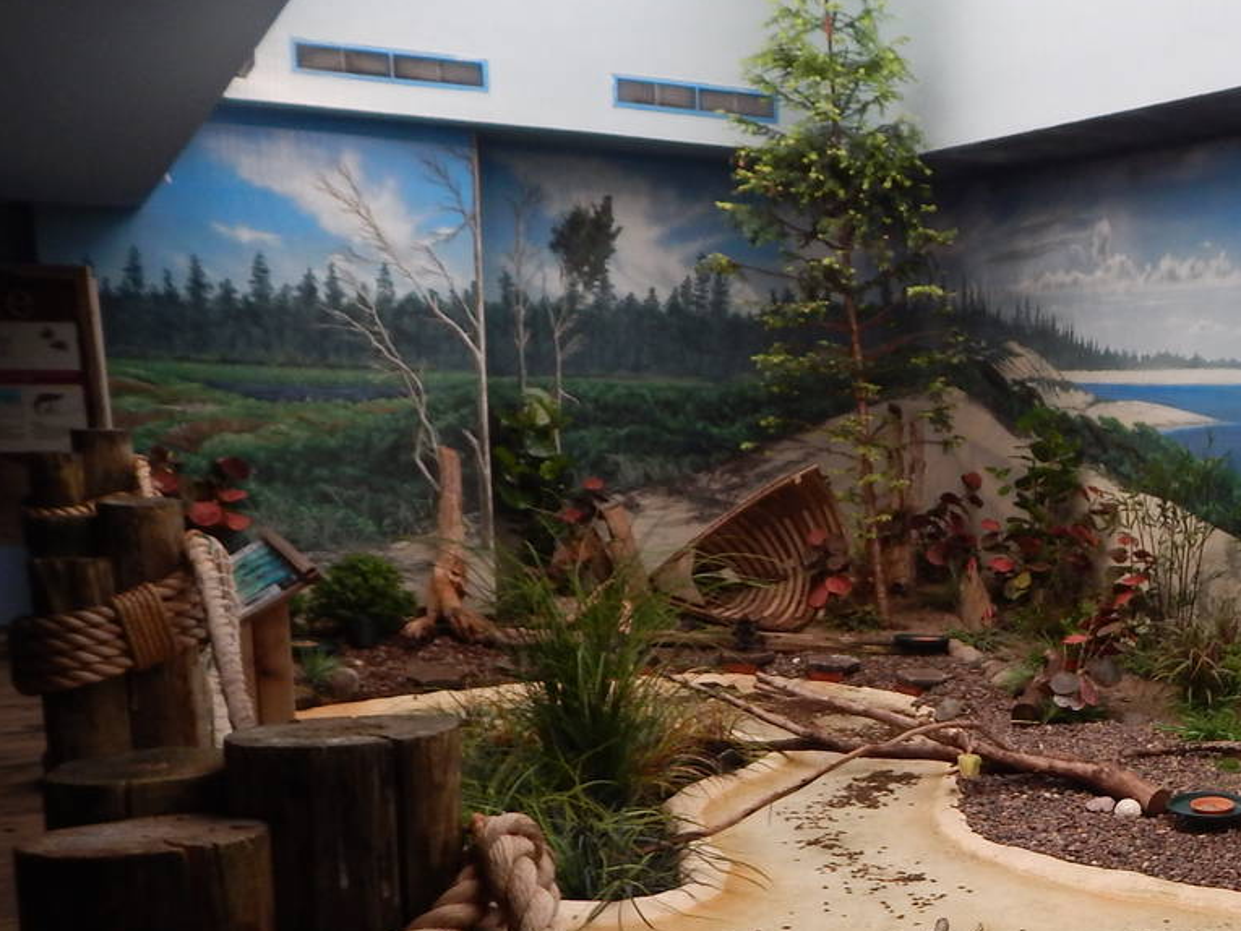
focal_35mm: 46
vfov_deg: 30.8
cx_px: 1163
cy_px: 733
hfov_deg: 37.9
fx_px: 1649
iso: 125
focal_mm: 4
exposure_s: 1/60
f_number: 3
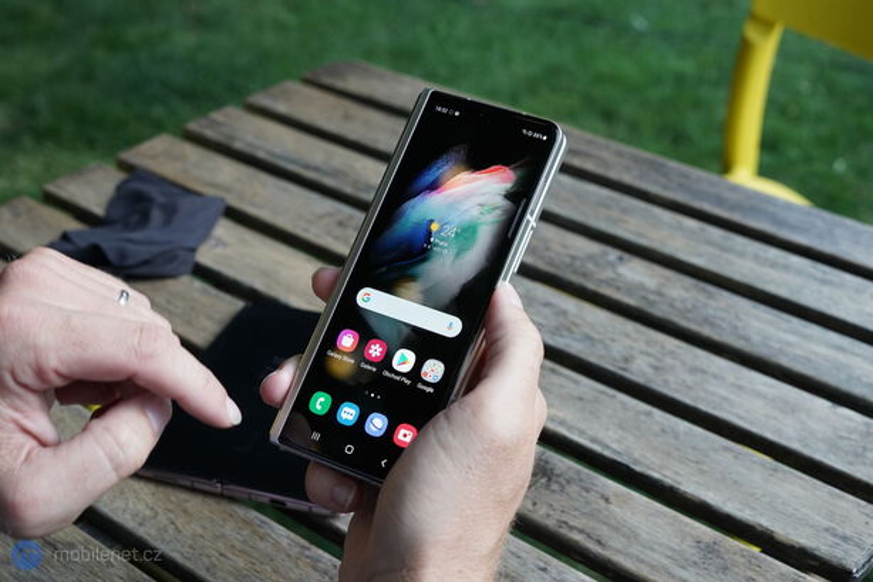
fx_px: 1358
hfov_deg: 35.6
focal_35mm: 56
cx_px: 436
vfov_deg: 24.2
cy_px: 291
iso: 2000
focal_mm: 56
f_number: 8
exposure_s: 1/160
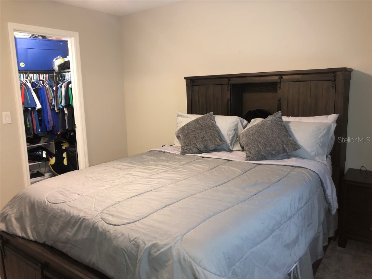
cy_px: 140
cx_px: 186
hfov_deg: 63.4
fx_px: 301
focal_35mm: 28
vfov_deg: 49.7
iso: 40
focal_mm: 3.99
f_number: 1.8
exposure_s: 1/12
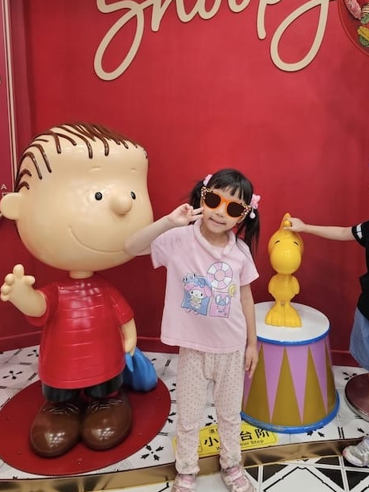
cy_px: 190
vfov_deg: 59.3
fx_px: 426
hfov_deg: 46.3
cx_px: 236
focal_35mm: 30
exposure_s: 1/172
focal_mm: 6.3
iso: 250
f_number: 1.7
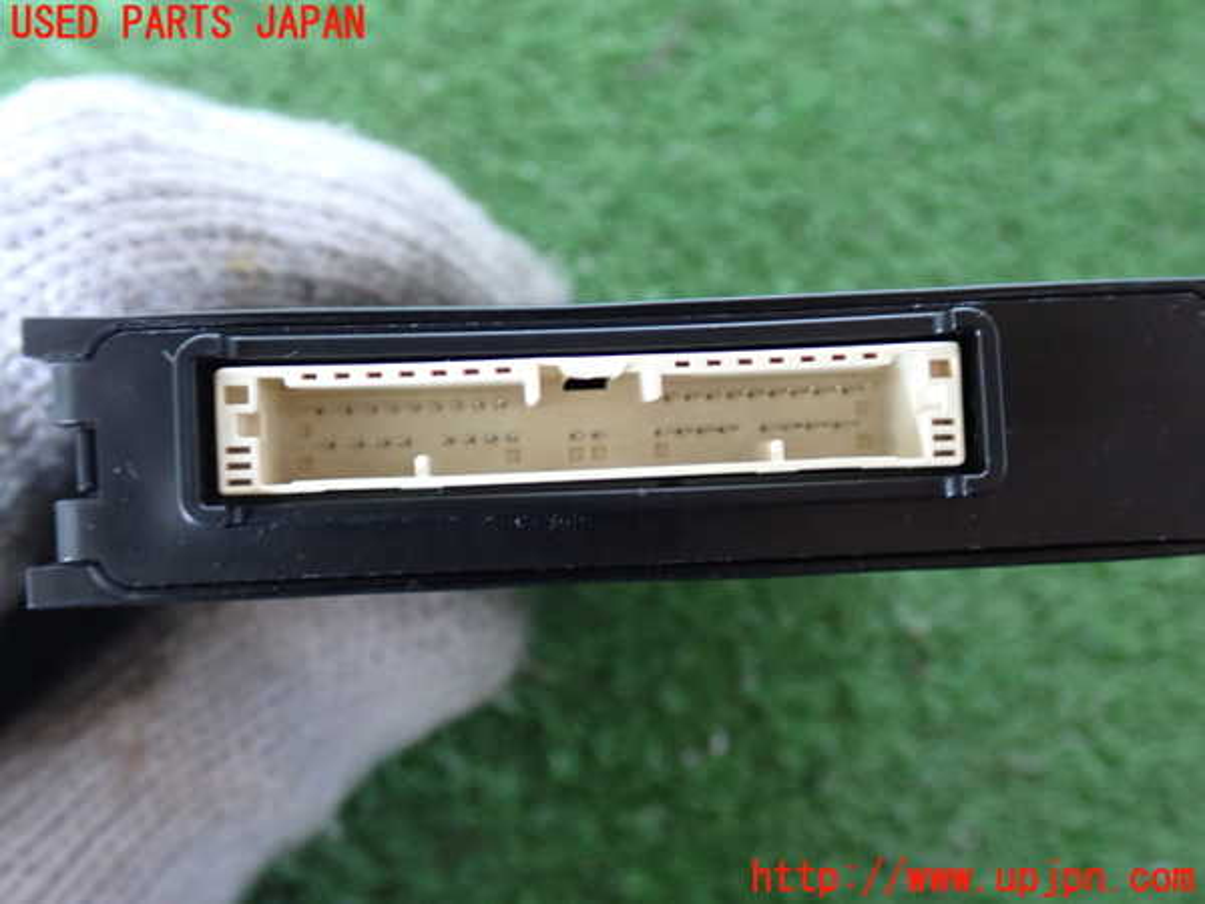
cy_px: 452
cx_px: 602
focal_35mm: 41
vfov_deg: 35.1
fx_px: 1427
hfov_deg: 45.8
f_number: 2.8
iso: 800
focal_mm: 7.31
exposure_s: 1/20
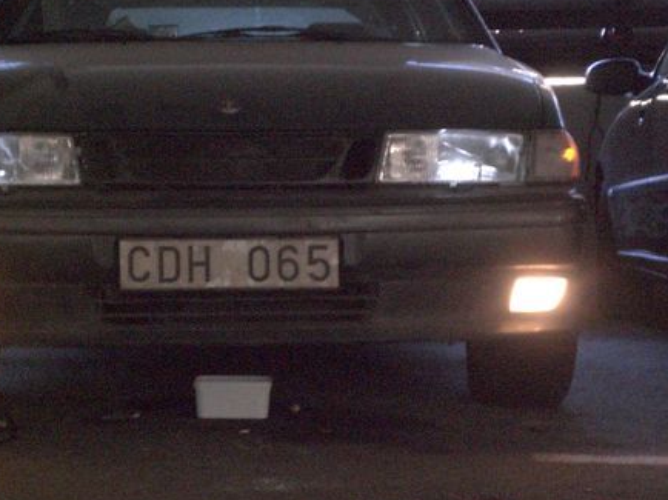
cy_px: 246
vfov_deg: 15.9
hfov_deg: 21.1
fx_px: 1794
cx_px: 251
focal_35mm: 93
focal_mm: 10.4
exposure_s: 1/15
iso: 800
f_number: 4
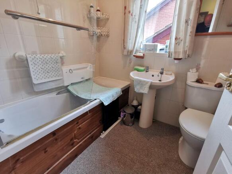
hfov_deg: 91.0
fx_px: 114
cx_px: 116
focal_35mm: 17
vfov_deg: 74.7
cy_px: 87
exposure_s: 1/50
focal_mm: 2.26
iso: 200
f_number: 2.2
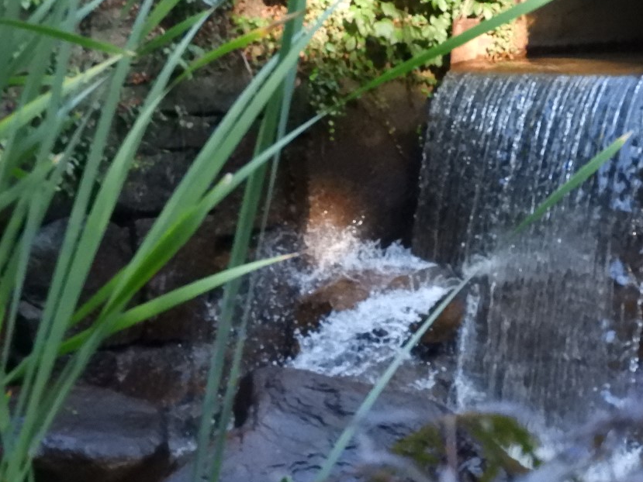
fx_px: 2582
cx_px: 508
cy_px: 110
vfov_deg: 10.6
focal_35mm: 139
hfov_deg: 14.1
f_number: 4.5
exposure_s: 1/500
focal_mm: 14.3
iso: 1600
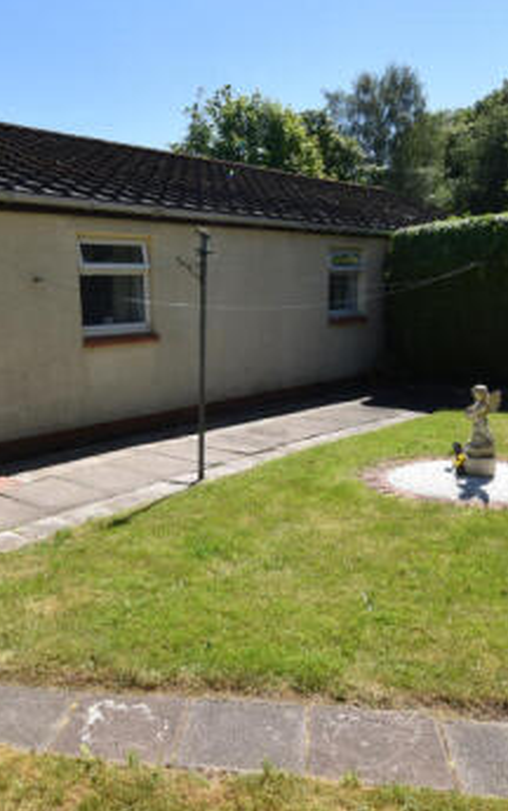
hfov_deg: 42.3
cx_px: 149
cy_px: 448
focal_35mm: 29
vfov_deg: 64.5
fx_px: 642
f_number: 8
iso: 100
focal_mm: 10
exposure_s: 1/250
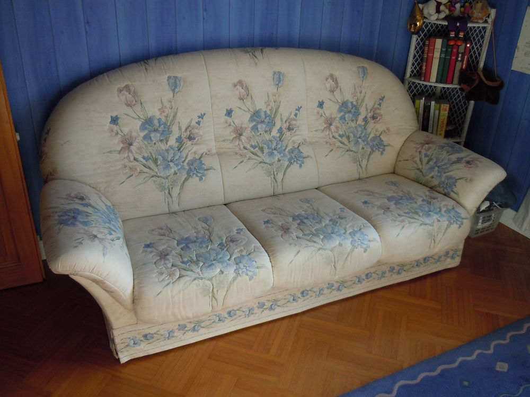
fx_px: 459
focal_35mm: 30
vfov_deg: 46.8
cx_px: 265
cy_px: 198
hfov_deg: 60.0
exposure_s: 1/60
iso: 200
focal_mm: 5.4
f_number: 3.5
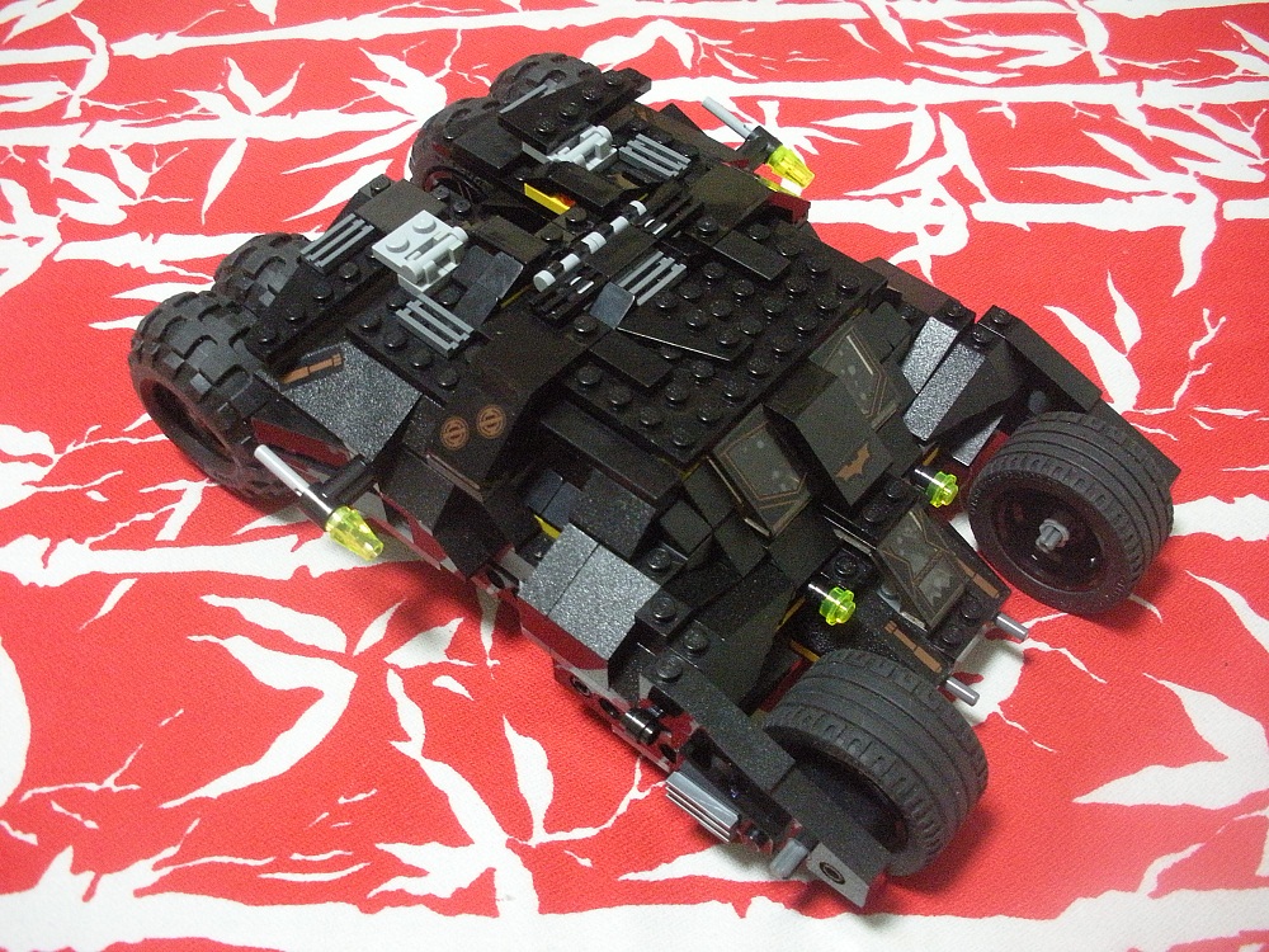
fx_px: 1320
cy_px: 476
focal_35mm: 36
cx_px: 634
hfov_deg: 51.4
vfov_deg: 39.7
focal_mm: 6.3
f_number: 3.5
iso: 642
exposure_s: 1/8
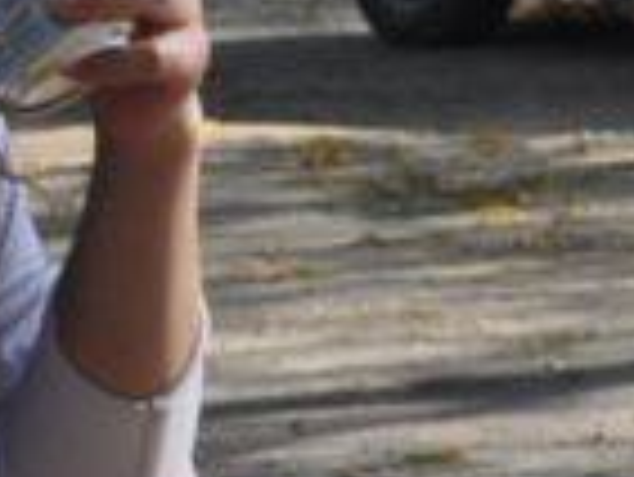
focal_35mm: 316
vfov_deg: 4.7
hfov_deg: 6.2
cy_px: -234
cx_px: -94
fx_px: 5799
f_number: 25
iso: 400
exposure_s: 1/50
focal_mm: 45
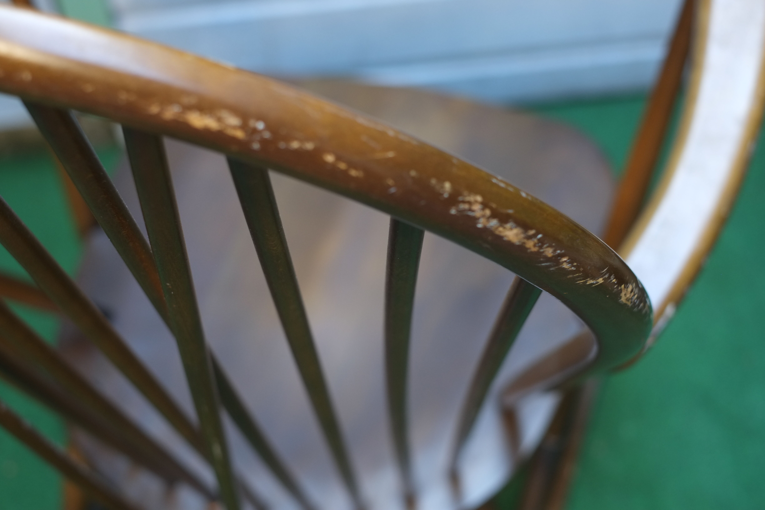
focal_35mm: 53
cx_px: 382
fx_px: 1126
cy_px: 255
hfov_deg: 37.5
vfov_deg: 25.5
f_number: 2.8
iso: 800
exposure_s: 1/100
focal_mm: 35
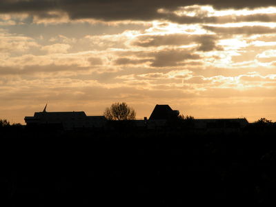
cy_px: 104
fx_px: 1619
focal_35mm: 203
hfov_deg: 9.7
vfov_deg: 7.3
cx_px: 138
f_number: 7.2
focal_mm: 52.4
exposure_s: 1/1179
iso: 100
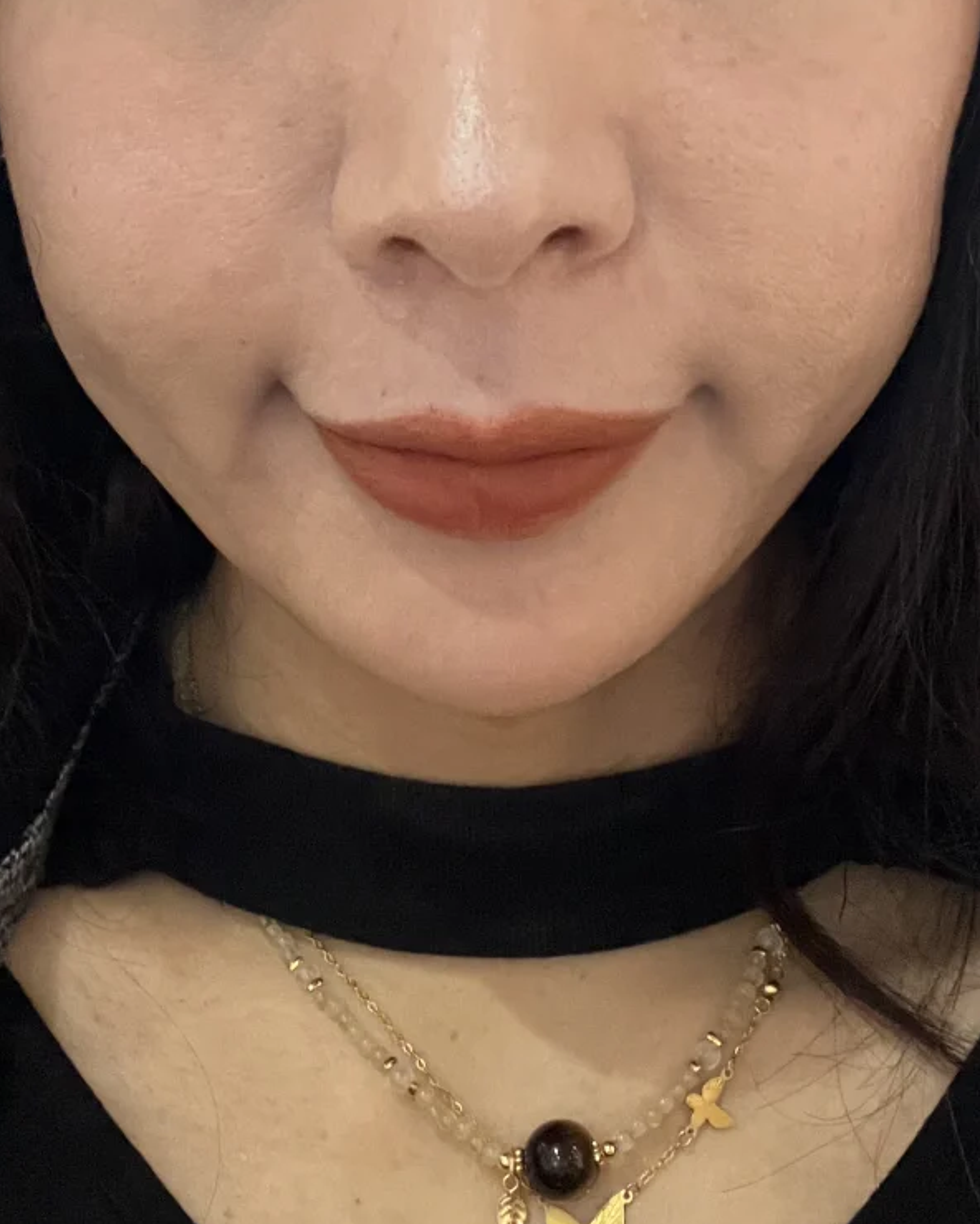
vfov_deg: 32.4
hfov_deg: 26.7
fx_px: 2067
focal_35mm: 57
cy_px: 296
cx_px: 497
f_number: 2.2
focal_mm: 2.71
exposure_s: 1/26
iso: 800
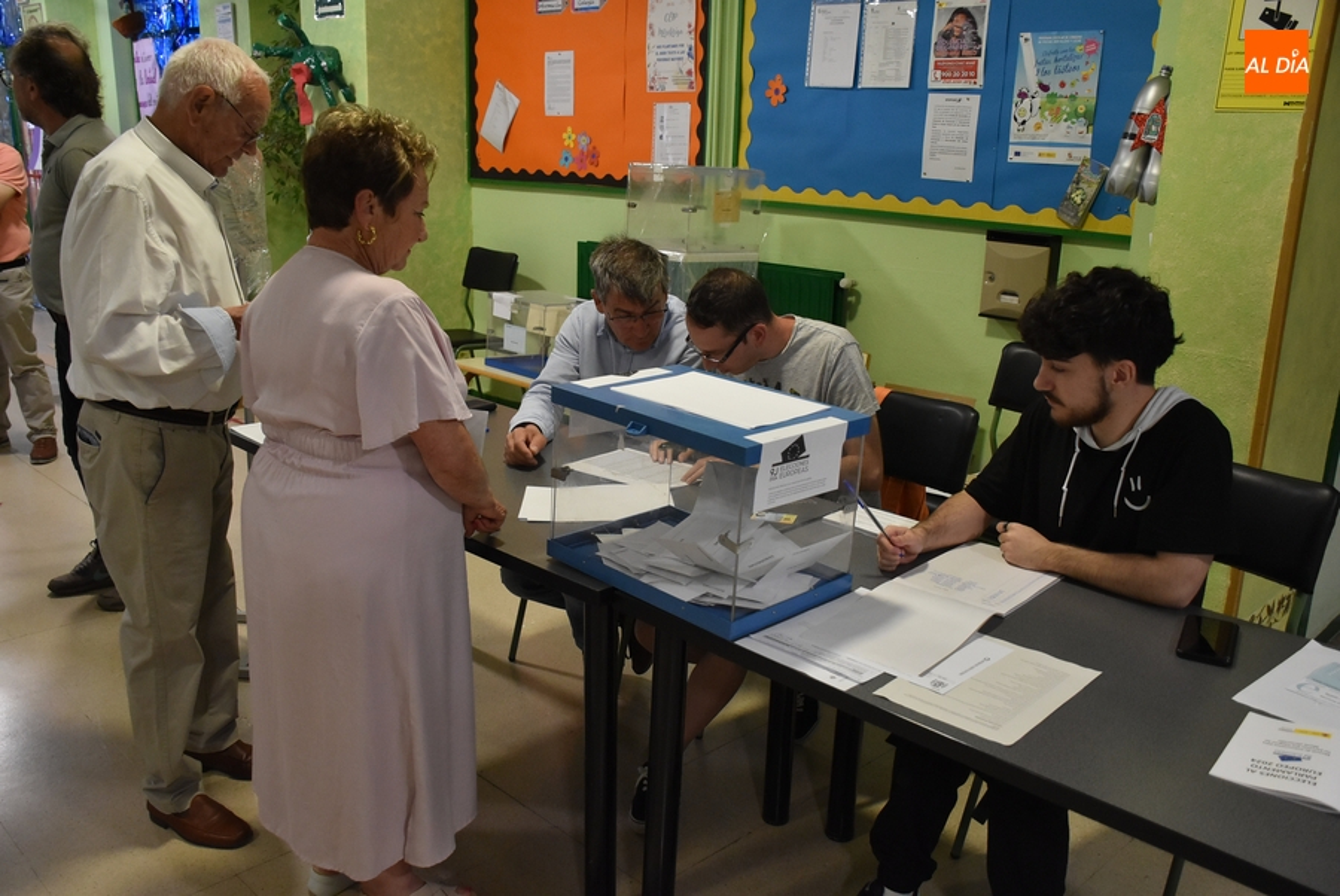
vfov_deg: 43.7
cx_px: 670
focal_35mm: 30
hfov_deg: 61.9
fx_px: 1118
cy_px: 448
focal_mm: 20
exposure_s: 1/60
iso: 2000
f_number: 3.5
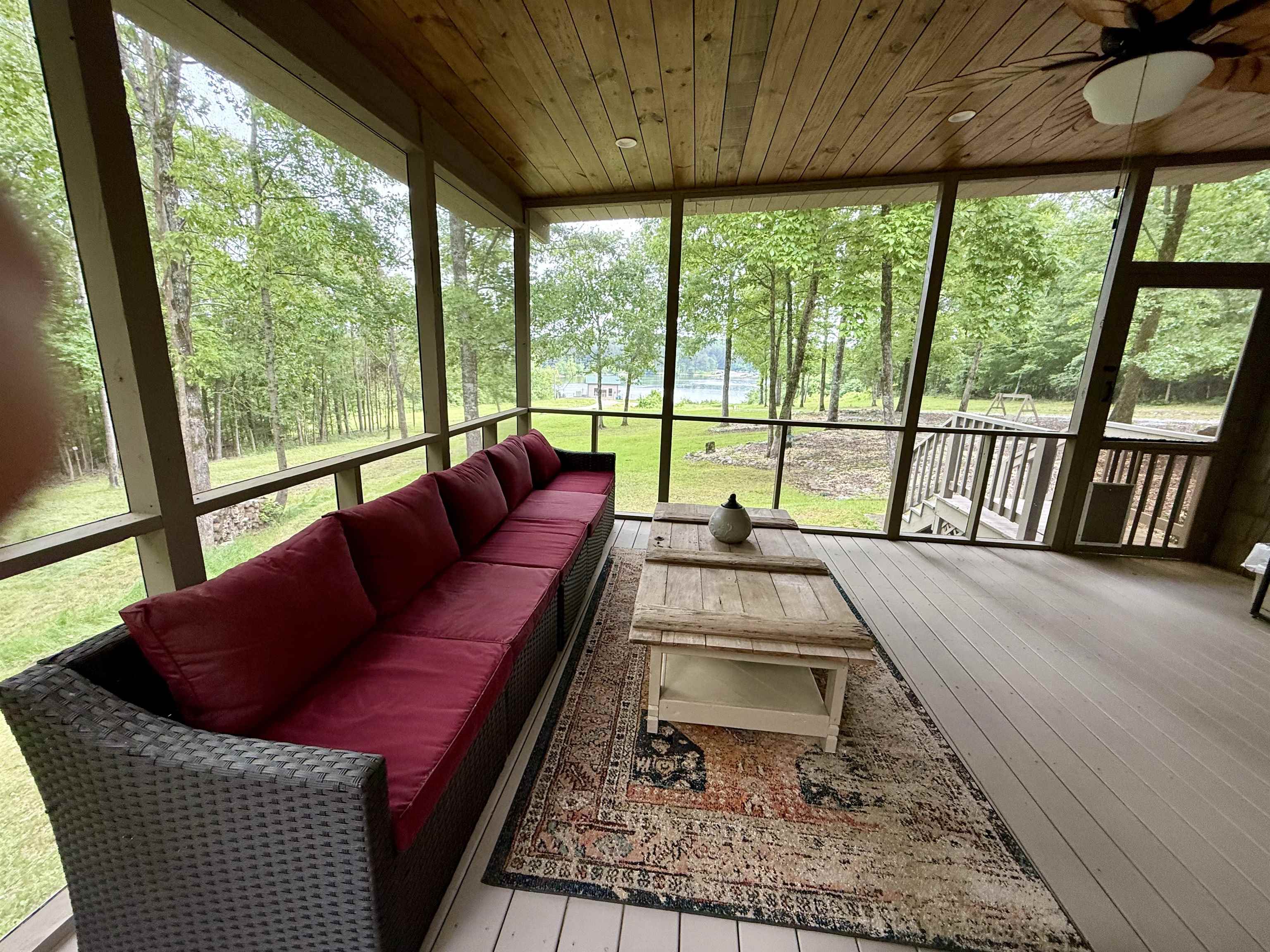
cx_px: 635
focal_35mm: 14
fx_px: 514
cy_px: 476
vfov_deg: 85.7
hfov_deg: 102.1
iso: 125
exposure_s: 1/99
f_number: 2.2
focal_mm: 2.22
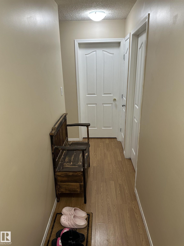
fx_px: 170
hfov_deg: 56.8
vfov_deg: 71.6
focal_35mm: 24
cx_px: 92
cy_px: 123
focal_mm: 6.86
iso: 200
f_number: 1.78
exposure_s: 1/120
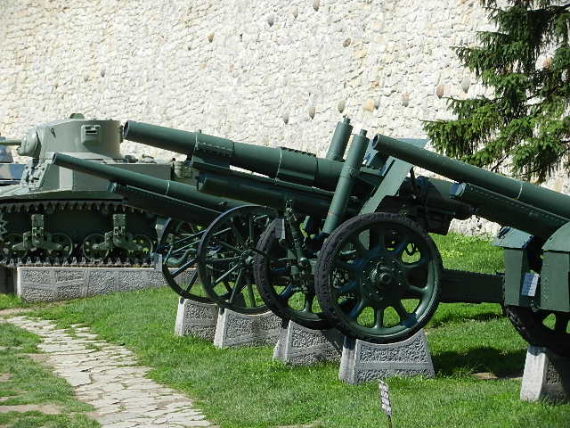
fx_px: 2371
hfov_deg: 13.7
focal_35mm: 144
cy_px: 214
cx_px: 285
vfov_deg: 10.3
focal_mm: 25.9
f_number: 5.2
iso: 160
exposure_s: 1/800
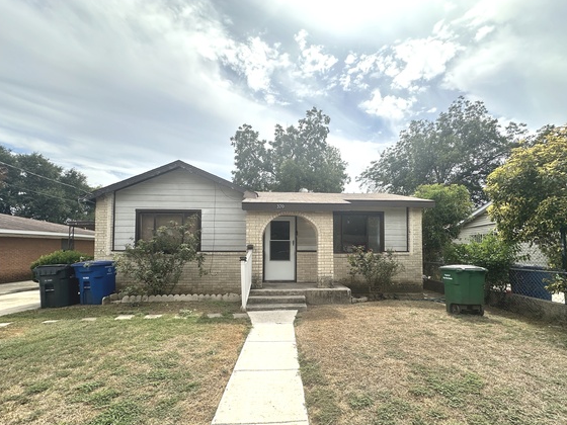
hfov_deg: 94.4
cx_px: 299
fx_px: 262
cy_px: 240
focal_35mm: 16
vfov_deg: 77.7
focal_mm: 2.22
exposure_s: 1/2020
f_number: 2.2
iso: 40
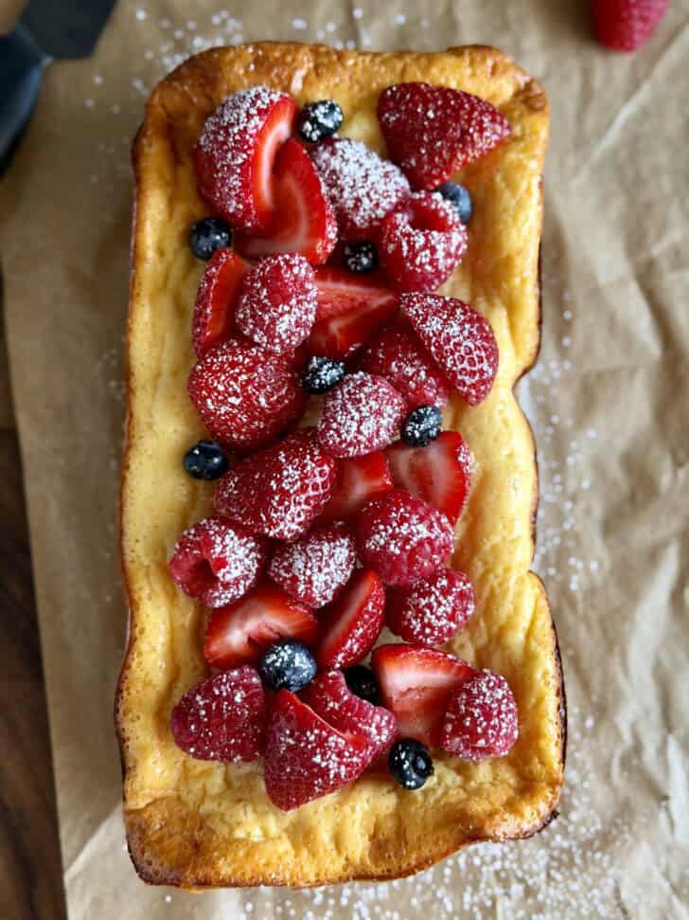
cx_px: 344
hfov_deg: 30.3
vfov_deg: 39.7
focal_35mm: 48
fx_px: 1274
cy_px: 460
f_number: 1.8
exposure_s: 1/95
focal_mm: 6.8
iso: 100
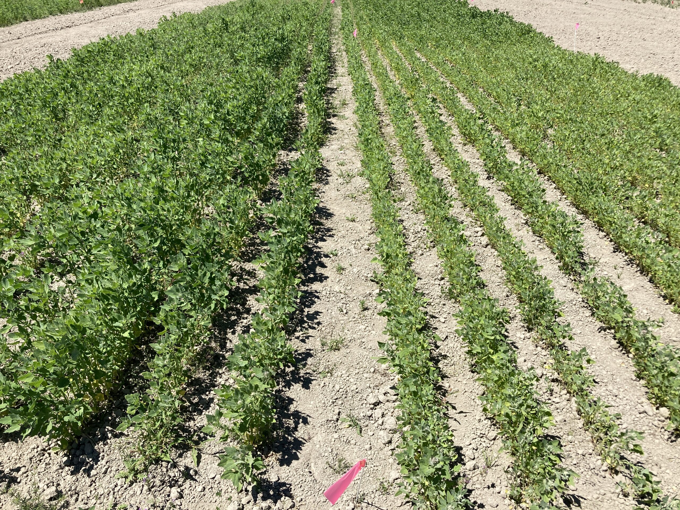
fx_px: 550
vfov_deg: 49.7
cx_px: 340
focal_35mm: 28
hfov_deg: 63.4
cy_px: 255
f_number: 1.8
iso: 20
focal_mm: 3.99
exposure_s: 1/1946
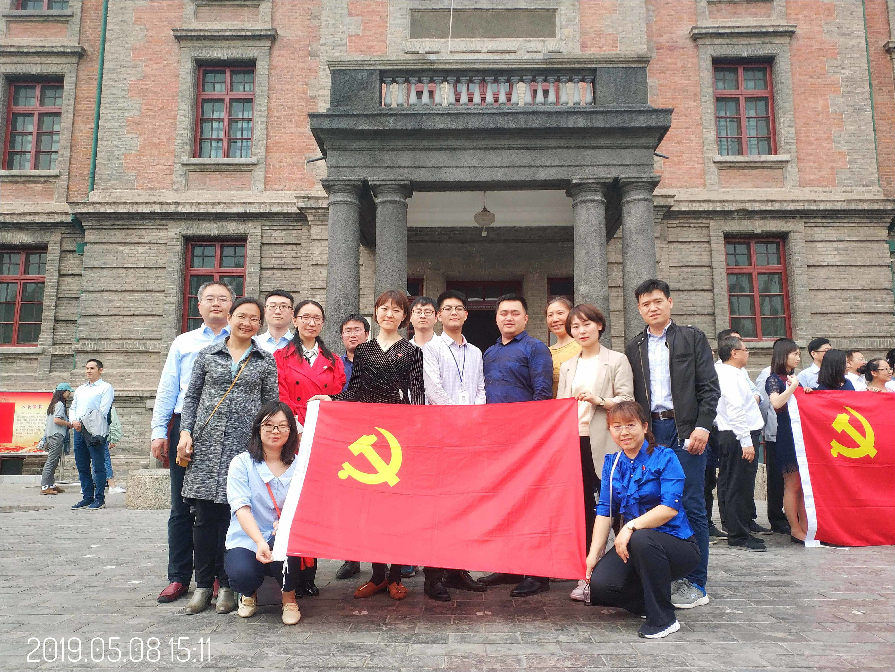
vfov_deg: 44.2
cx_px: 448
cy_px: 336
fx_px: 827
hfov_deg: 56.8
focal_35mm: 32
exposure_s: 1/310
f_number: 2
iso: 100
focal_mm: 4.5
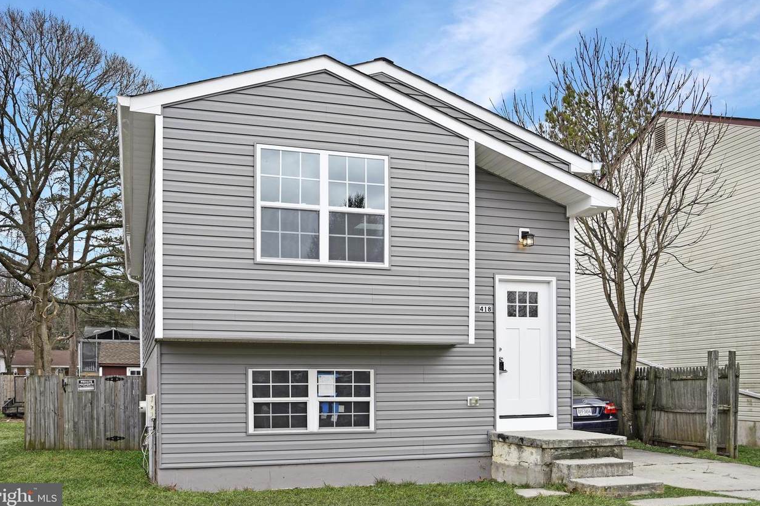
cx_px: 370
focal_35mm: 33
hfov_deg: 57.9
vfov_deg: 40.5
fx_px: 686
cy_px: 250
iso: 100
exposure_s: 1/160
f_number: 6.3
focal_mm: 21
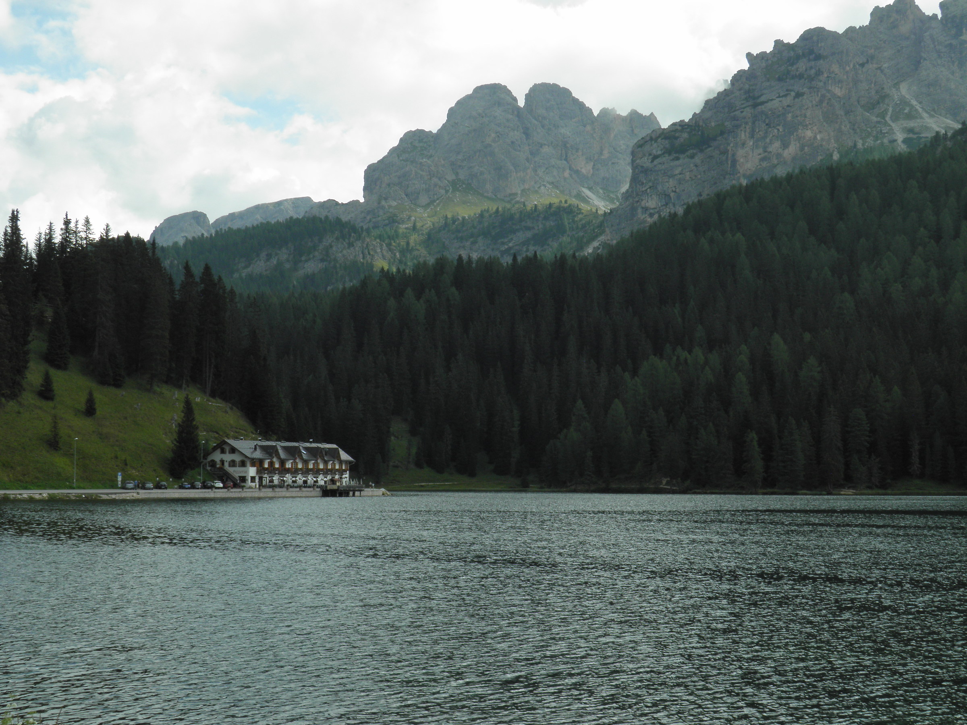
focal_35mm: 49
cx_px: 484
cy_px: 362
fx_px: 1369
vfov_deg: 29.7
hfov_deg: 38.9
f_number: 5.5
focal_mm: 8.9
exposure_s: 1/250
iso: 50
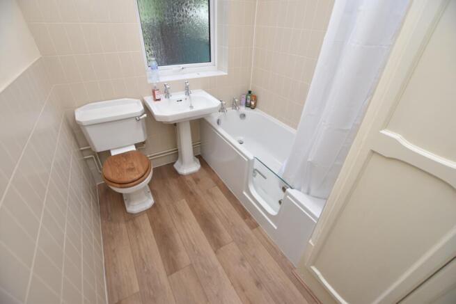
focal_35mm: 15
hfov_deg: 100.4
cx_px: 228
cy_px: 152
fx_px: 190
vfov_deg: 77.4
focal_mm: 10
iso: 100
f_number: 3.5
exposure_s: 1/15
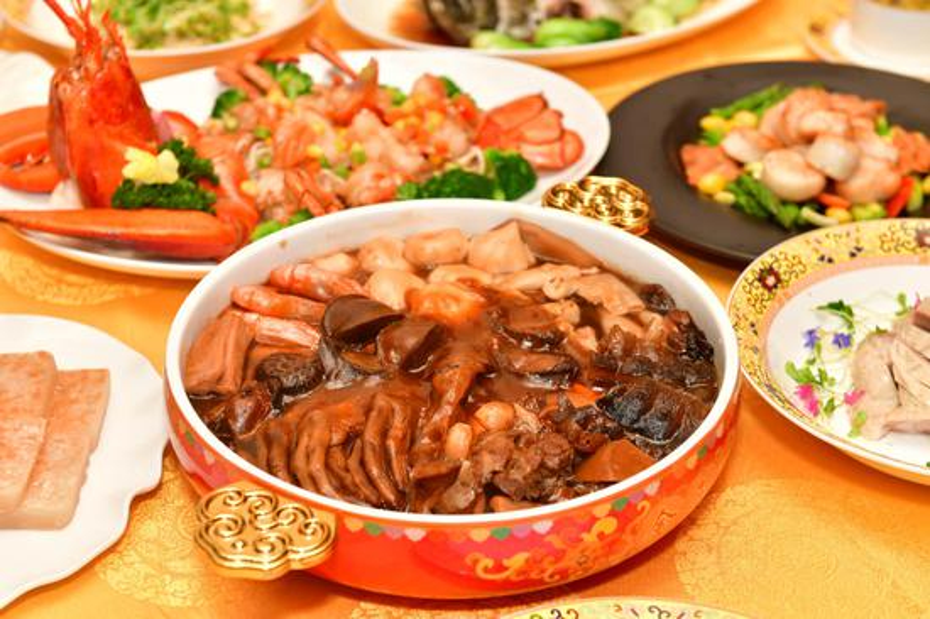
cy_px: 310
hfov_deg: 28.9
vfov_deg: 19.4
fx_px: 1807
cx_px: 465
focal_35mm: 70
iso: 400
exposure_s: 1/100
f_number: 5.6
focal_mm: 70
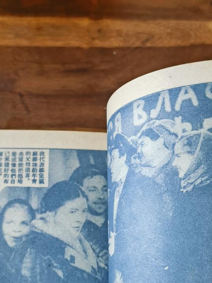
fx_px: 563
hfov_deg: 21.3
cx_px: 89
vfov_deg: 28.1
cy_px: 164
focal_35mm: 69
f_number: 1.9
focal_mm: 6.67
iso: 160
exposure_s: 1/60
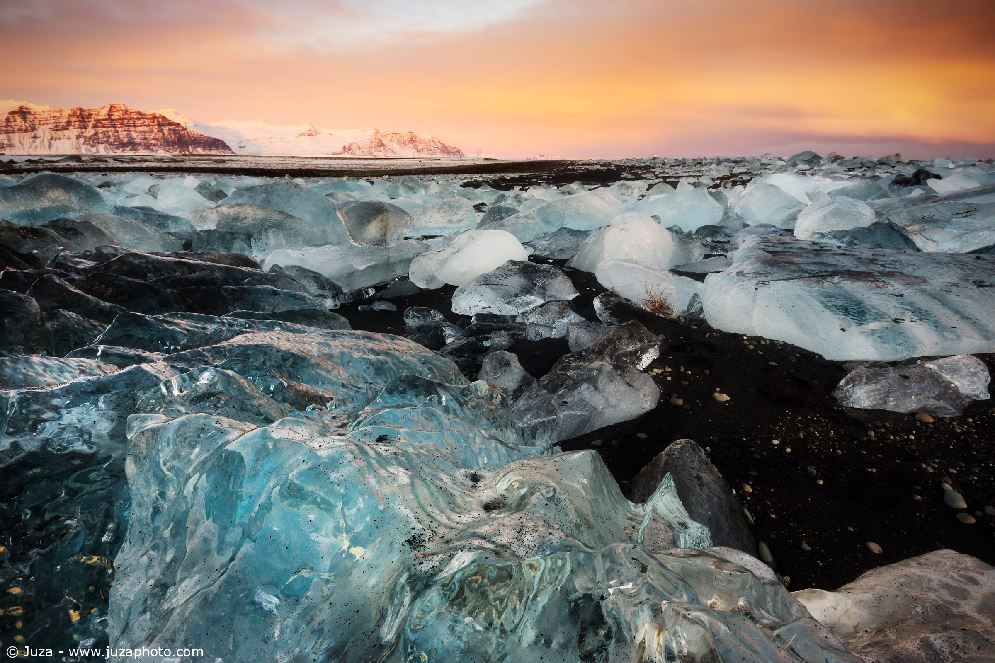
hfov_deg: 95.0
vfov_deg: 72.1
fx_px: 456
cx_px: 498
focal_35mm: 16
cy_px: 332
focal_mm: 11
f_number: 11
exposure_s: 1/13
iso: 200
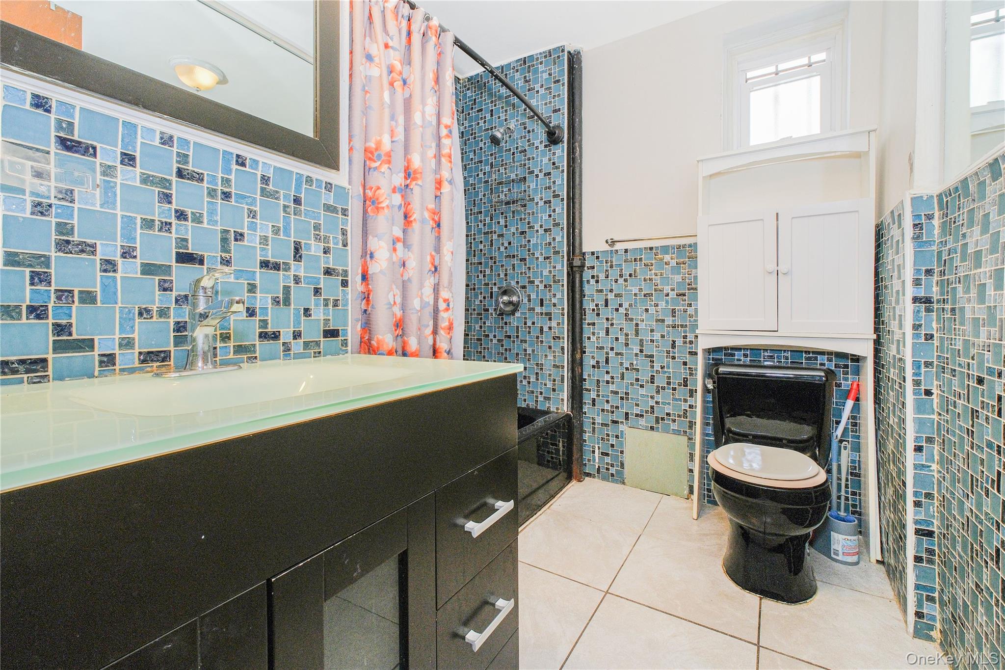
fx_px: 419
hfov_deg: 100.4
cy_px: 335
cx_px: 502
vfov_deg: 77.3
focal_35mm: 15
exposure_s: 1/60
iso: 800
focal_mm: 10
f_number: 8
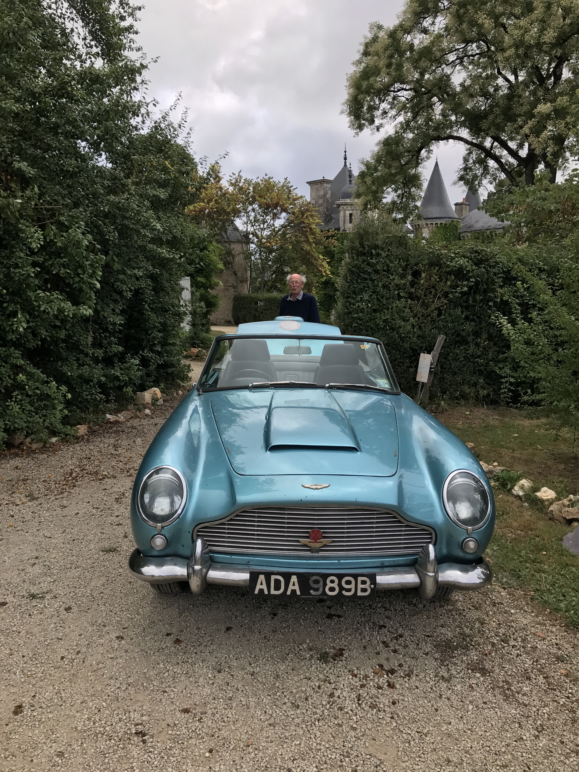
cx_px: 290
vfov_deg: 63.4
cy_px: 386
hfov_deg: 49.7
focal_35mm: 28
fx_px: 624
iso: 20
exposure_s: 1/1053
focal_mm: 3.99
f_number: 1.8
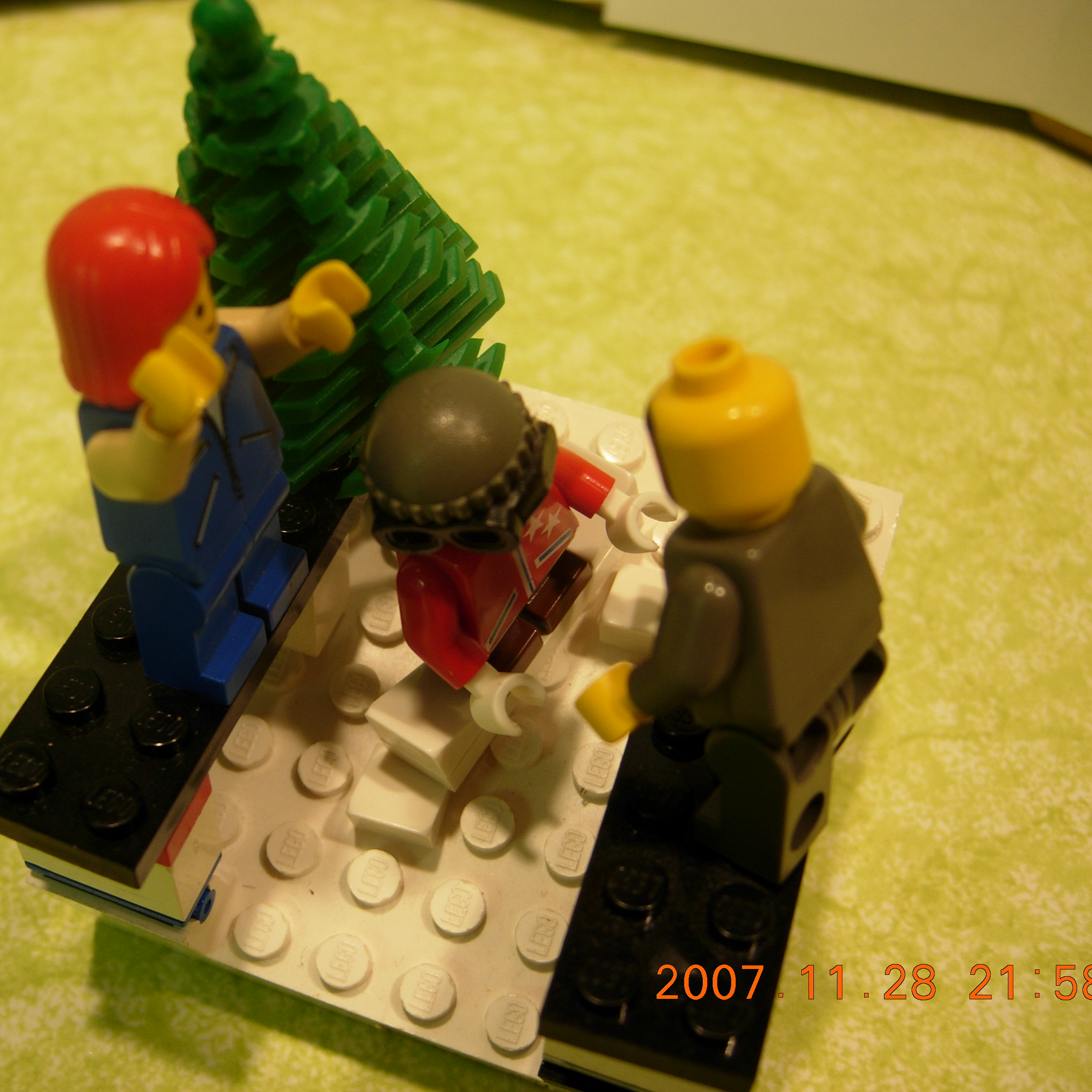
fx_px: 1535
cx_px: 430
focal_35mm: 43
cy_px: 545
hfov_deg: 39.0
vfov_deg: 39.2
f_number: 2.7
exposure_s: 1/16.9
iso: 50
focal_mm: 7.5
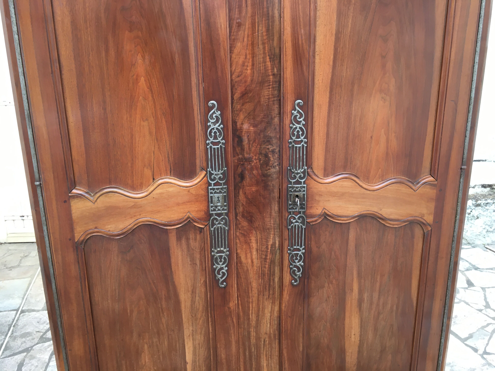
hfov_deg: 61.7
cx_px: 248
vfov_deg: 48.2
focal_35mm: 29
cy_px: 186
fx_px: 415
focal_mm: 4.15
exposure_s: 1/33
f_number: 2.2
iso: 25
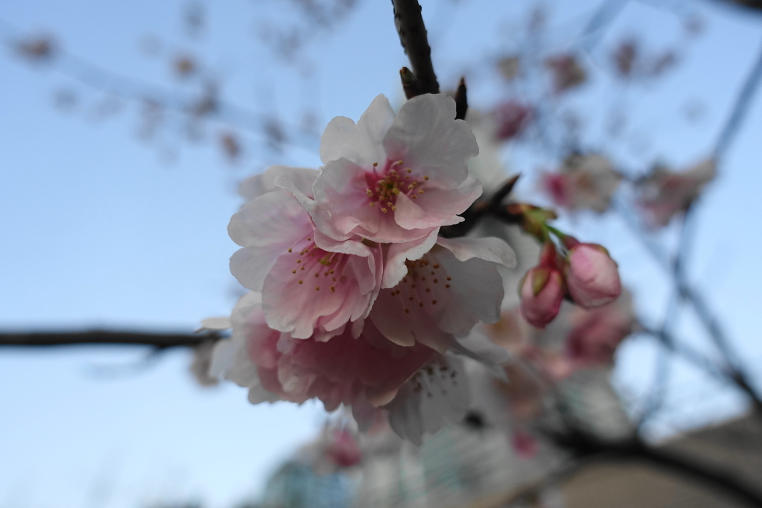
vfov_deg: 53.1
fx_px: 508
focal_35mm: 24
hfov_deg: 73.7
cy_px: 254
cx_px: 381
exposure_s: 1/50
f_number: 2.8
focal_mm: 8.8
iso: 125
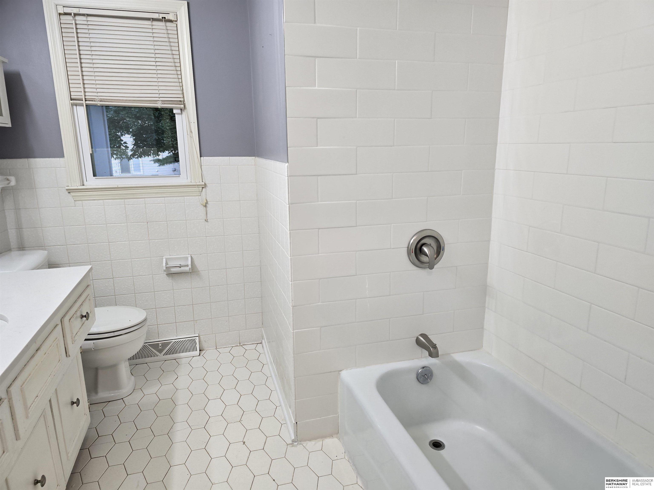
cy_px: 245
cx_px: 327
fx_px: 435
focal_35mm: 23
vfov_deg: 58.9
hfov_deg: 73.9
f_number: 1.7
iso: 100
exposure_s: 1/120
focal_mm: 6.3
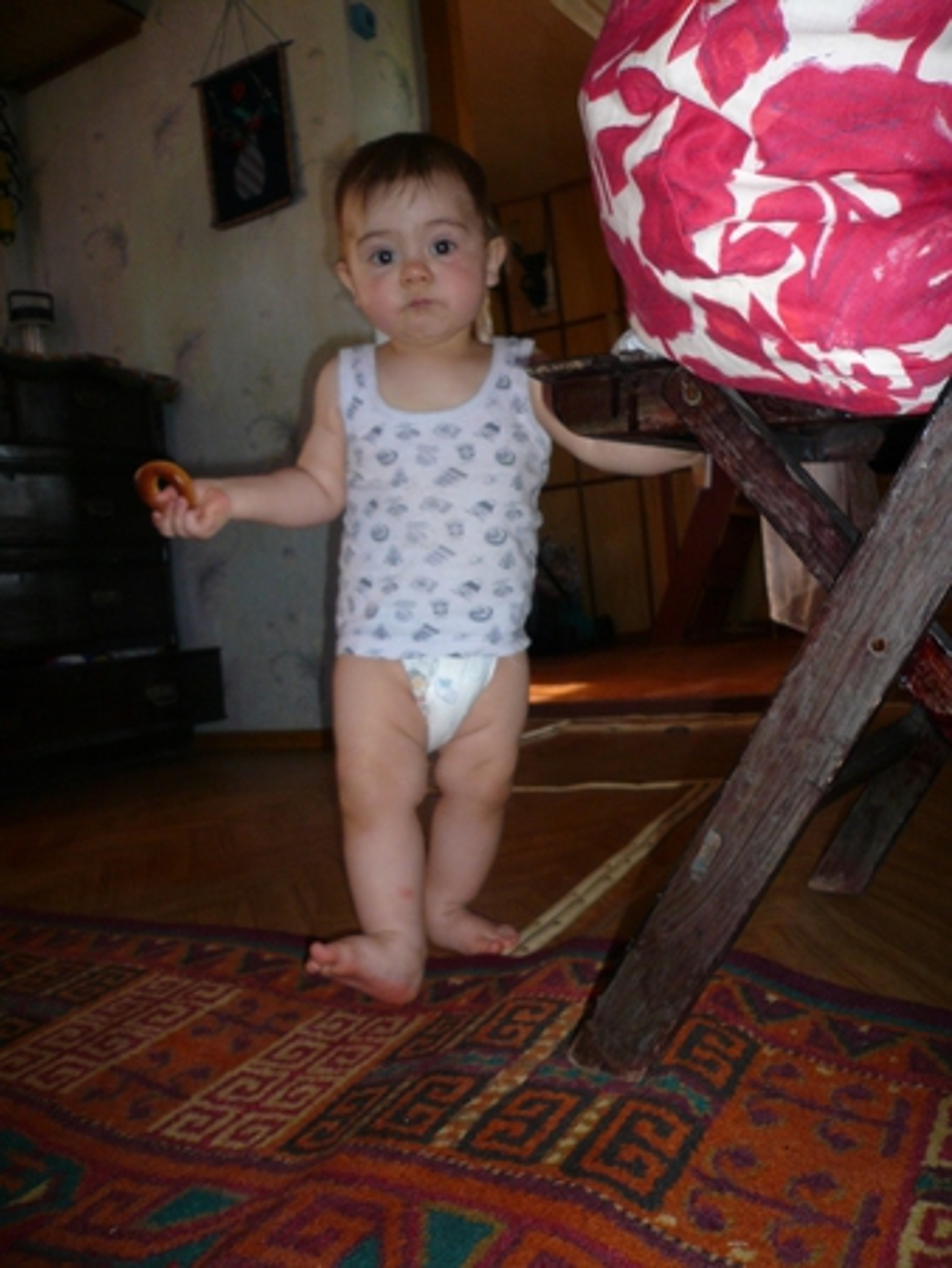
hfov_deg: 49.8
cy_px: 634
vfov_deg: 63.4
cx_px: 476
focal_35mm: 28
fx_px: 1026
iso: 100
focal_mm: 4.6
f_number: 2.8
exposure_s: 1/30
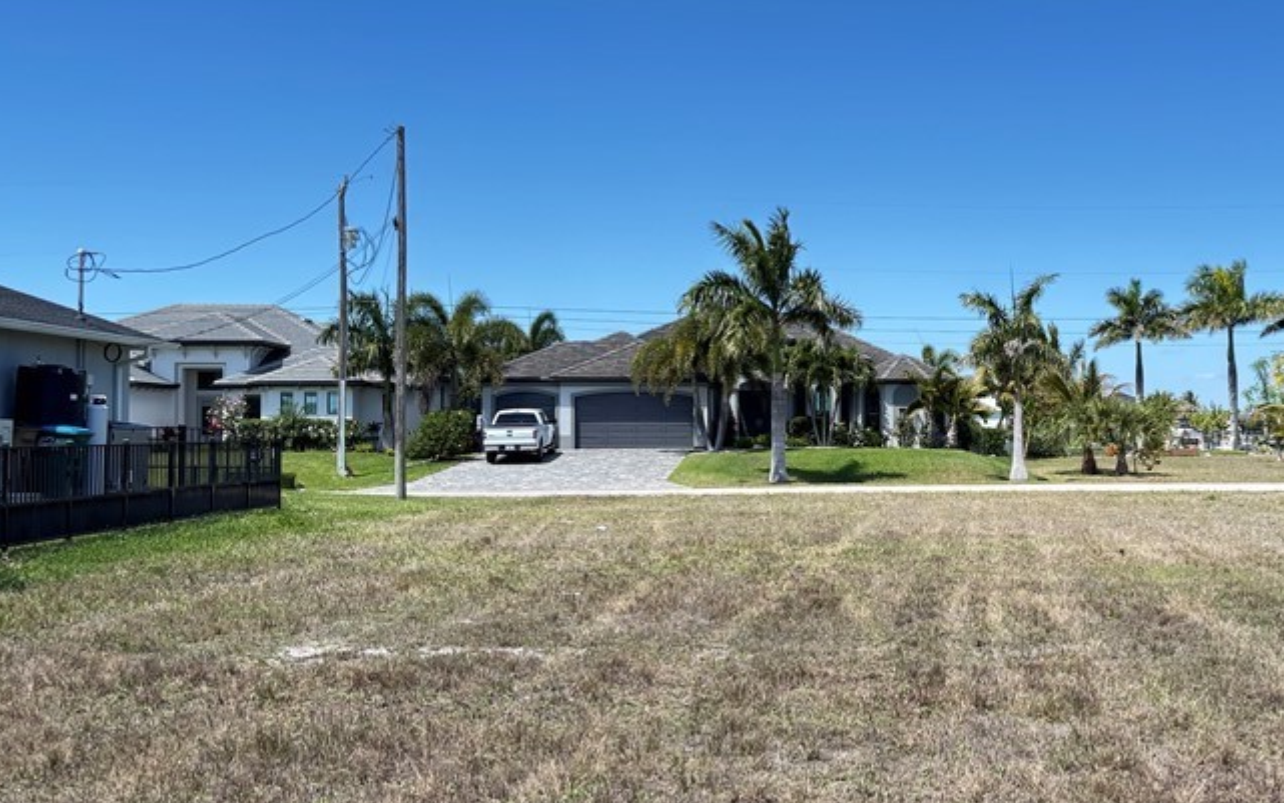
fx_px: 1540
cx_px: 972
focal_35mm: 44
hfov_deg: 43.7
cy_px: 396
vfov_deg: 29.2
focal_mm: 5.96
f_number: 1.6
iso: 50
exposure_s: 1/1126
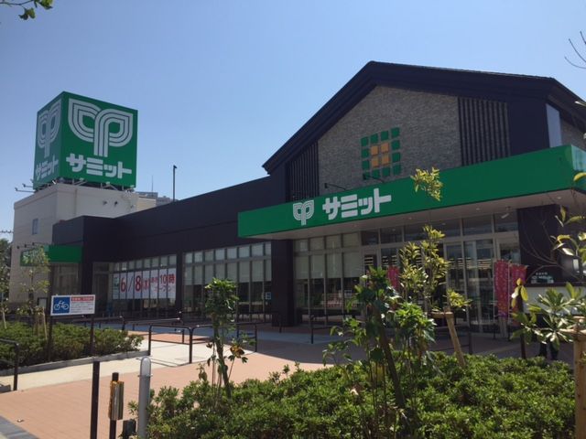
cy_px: 220
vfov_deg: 48.2
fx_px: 491
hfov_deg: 61.7
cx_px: 293
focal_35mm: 29
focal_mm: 4.15
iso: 32
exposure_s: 1/2825
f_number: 2.2
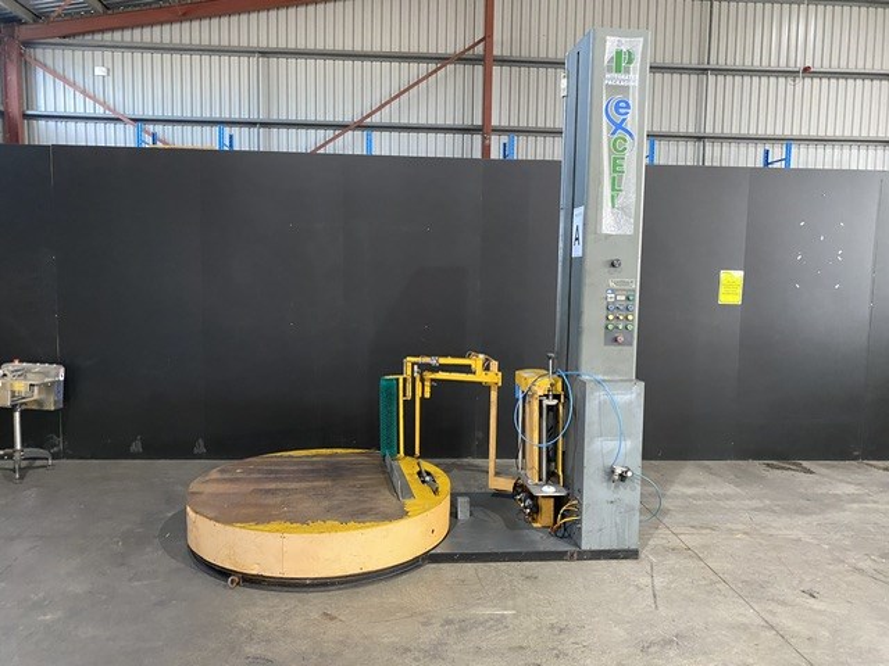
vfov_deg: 53.1
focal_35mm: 26
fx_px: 668
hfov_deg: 67.3
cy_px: 333
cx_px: 444
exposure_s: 1/57
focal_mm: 4.25
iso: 500
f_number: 1.8
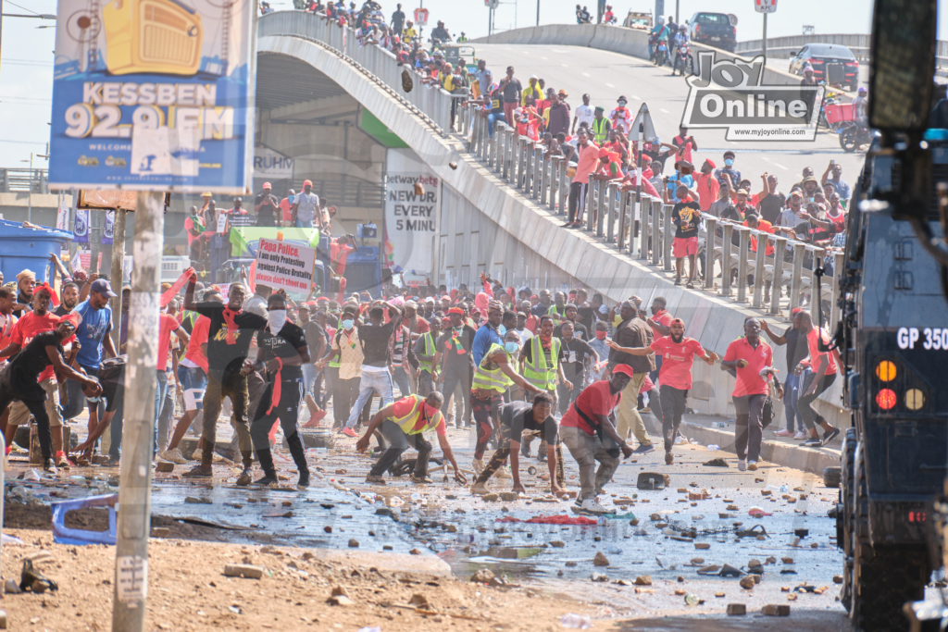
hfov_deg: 9.7
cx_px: 474
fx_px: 5609
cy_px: 316
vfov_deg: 6.5
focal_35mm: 213
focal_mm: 142.2
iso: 160
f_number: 5
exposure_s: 1/500
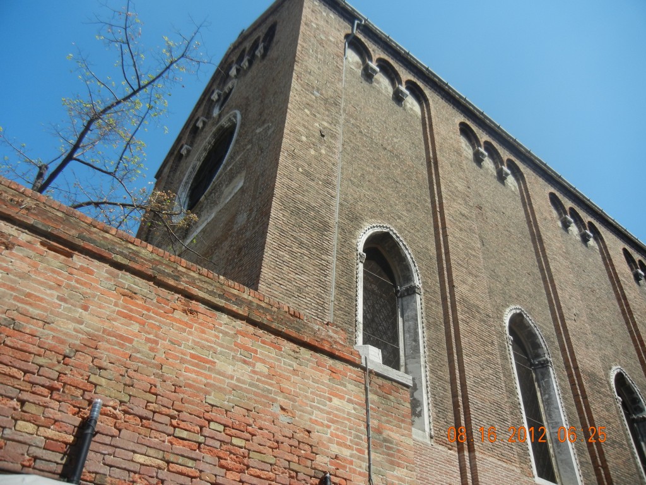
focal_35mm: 30
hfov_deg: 60.0
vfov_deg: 46.8
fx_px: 560
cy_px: 242
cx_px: 323
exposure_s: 1/376
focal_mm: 5.4
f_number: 7
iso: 160
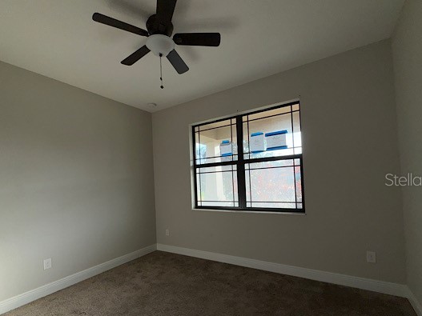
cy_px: 179
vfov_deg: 74.3
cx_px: 204
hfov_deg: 91.0
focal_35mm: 17
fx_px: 207
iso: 16
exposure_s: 1/164
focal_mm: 2.22
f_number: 2.2
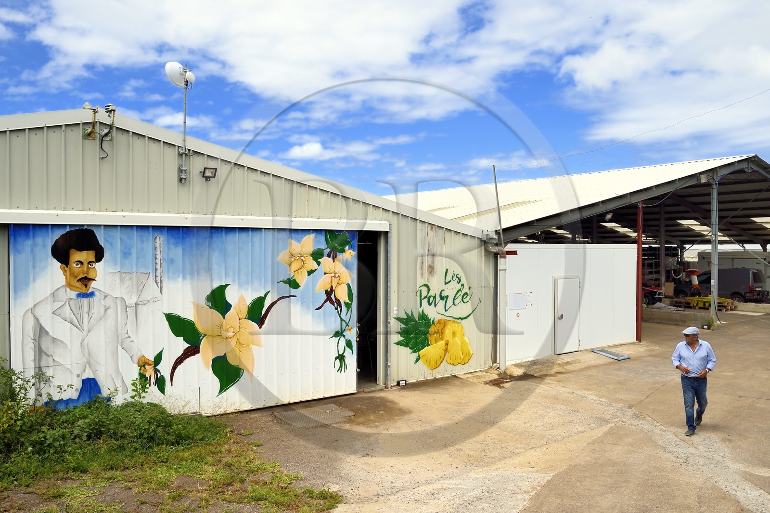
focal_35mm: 28
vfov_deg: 46.4
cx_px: 385
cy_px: 256
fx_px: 599
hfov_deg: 65.5
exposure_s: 1/400
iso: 200
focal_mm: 28
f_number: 10
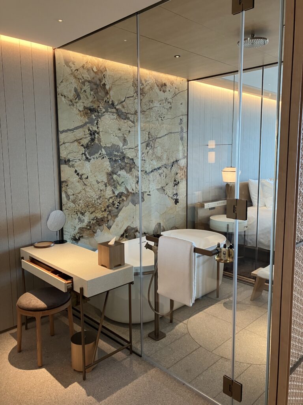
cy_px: 202
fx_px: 327
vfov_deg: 63.4
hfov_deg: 49.7
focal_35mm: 28
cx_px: 152
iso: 125
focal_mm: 3.99
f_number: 1.8
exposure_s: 1/50
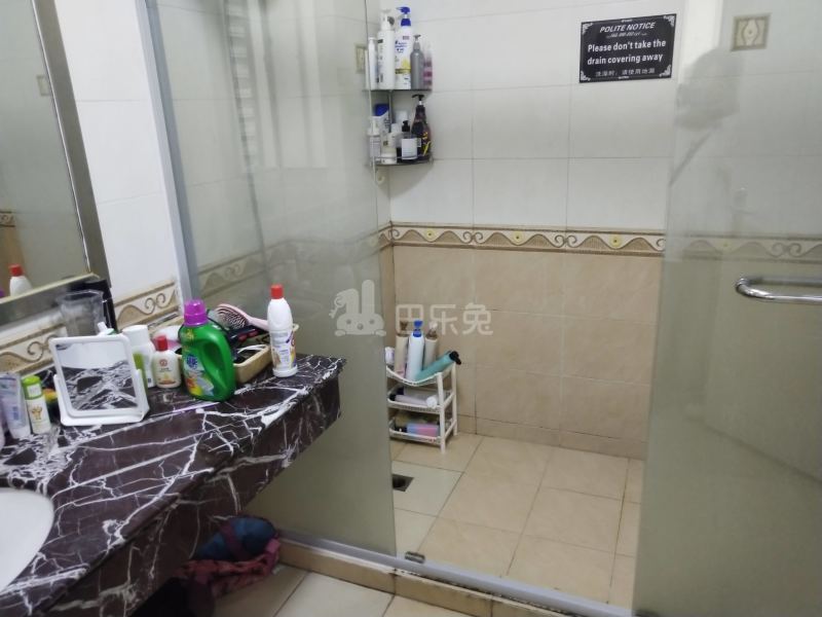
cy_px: 308
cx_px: 411
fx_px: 712
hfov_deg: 60.0
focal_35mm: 30
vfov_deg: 46.8
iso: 481
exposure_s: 1/33.3
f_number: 1.8
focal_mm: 3.95
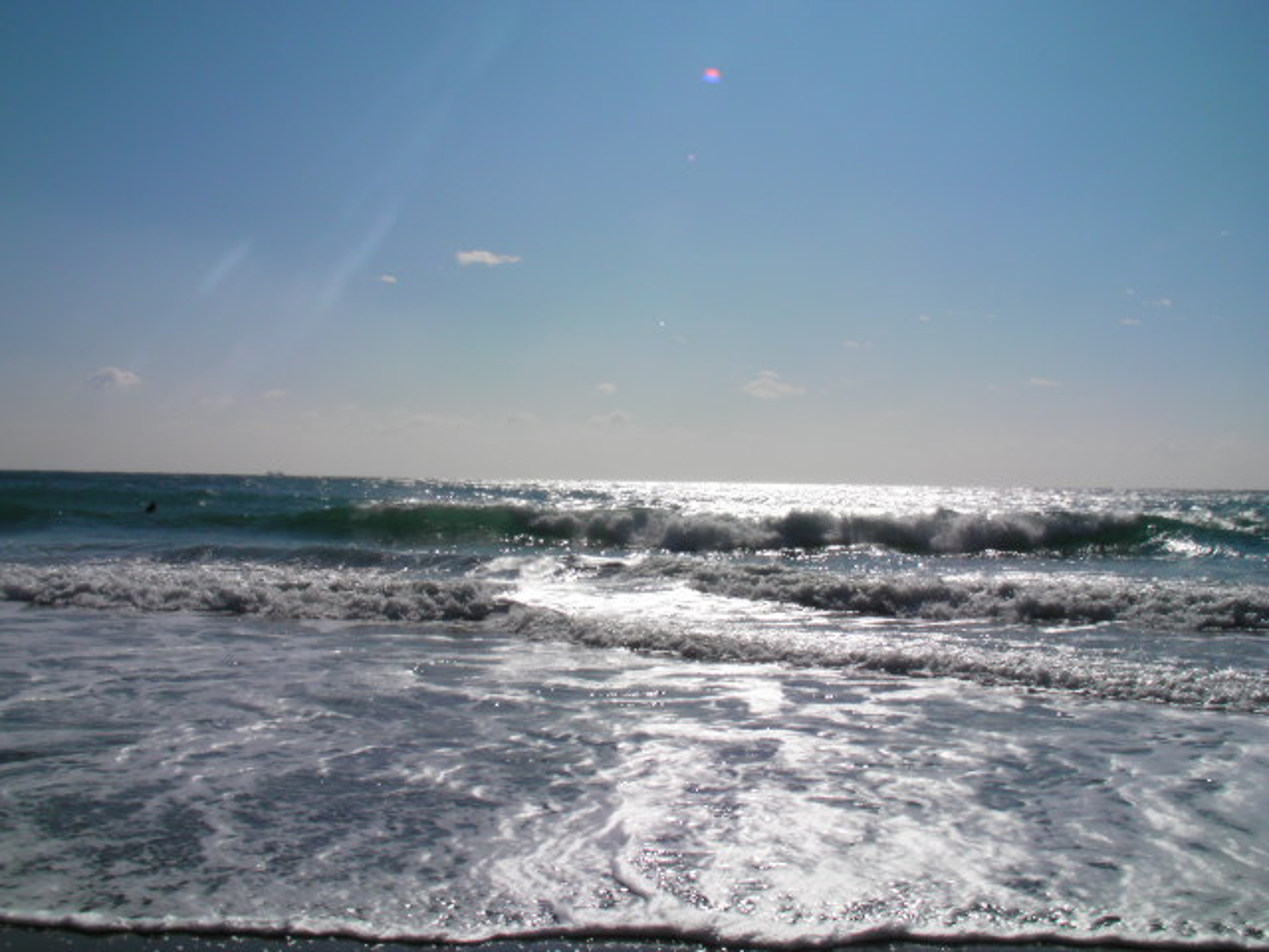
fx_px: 1393
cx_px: 634
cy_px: 476
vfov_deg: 37.7
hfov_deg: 49.0
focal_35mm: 38
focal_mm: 6.3
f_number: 8
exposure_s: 1/645
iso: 50
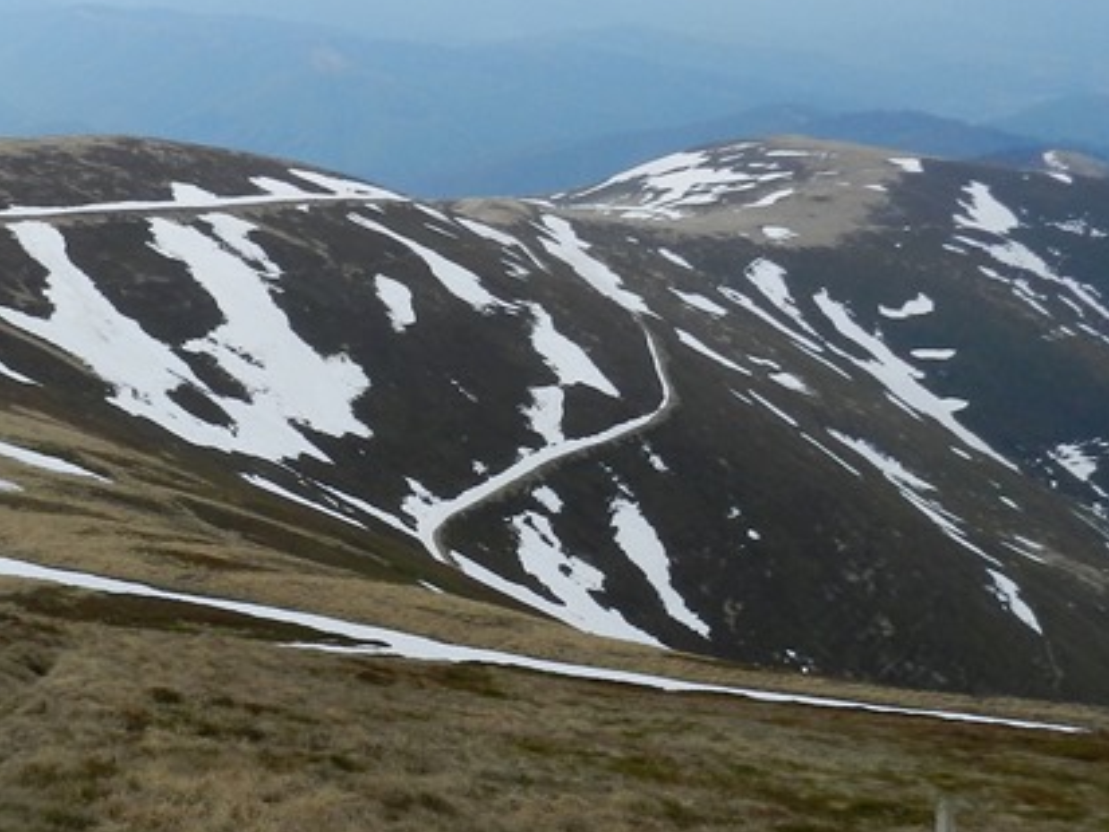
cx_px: 169
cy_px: 515
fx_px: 1827
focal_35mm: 57
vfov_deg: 25.6
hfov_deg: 32.5
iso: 160
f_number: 4
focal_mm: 4
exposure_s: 1/800
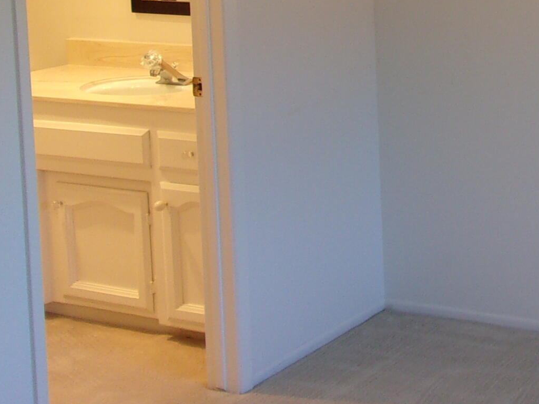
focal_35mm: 79
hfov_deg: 23.1
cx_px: 608
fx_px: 1230
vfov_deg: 18.0
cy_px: -37
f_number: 3
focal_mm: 4.9
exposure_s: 1/34
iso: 86
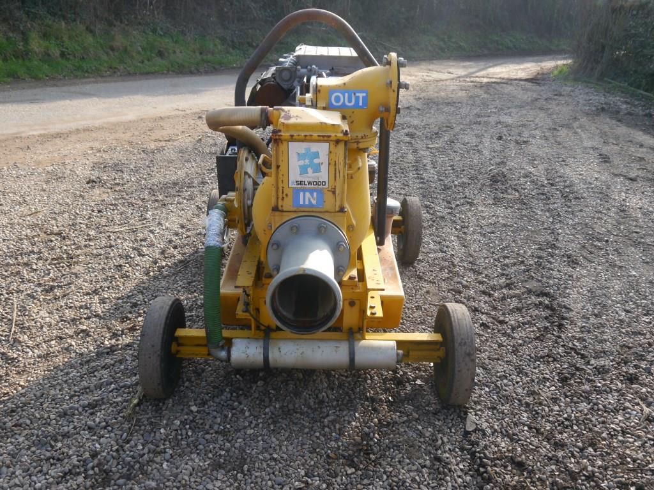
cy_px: 245
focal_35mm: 32
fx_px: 605
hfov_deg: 56.8
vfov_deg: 44.2
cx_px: 327
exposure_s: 1/200
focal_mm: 16
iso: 160
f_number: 5
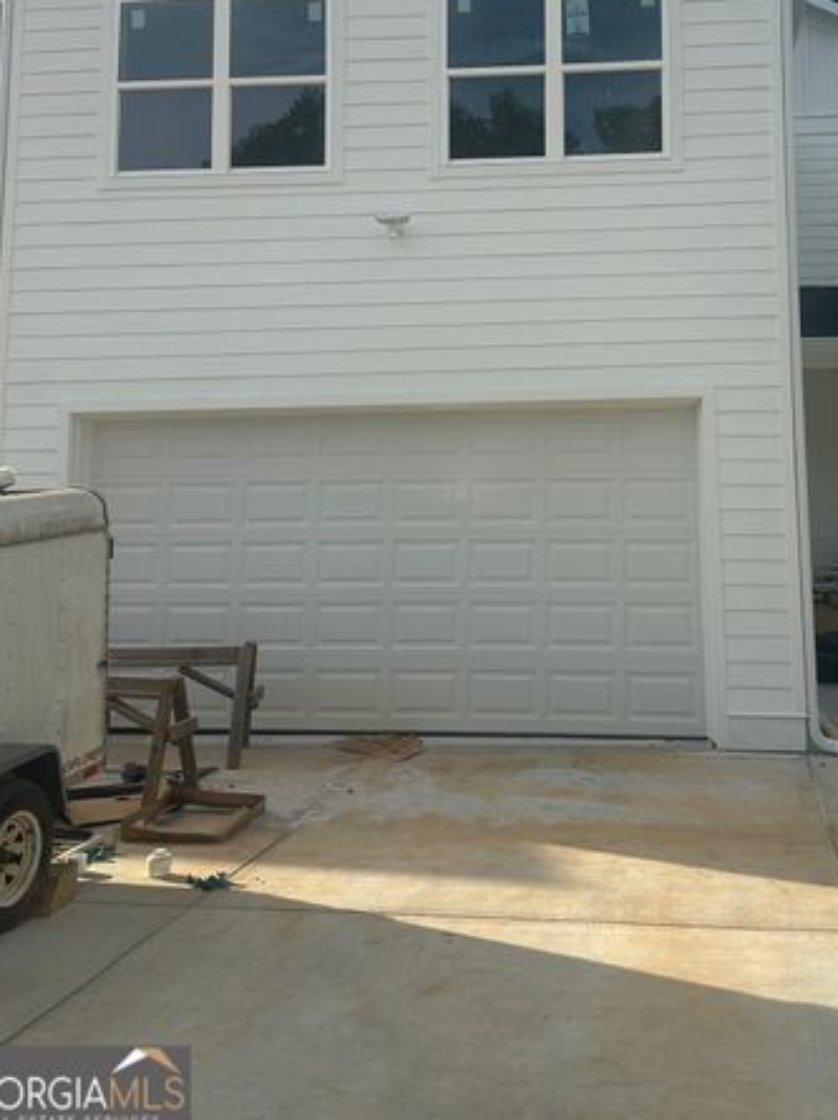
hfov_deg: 39.1
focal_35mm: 36
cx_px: 569
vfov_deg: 49.5
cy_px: 291
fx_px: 1164
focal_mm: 6.86
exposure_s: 1/4545
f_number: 1.78
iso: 80
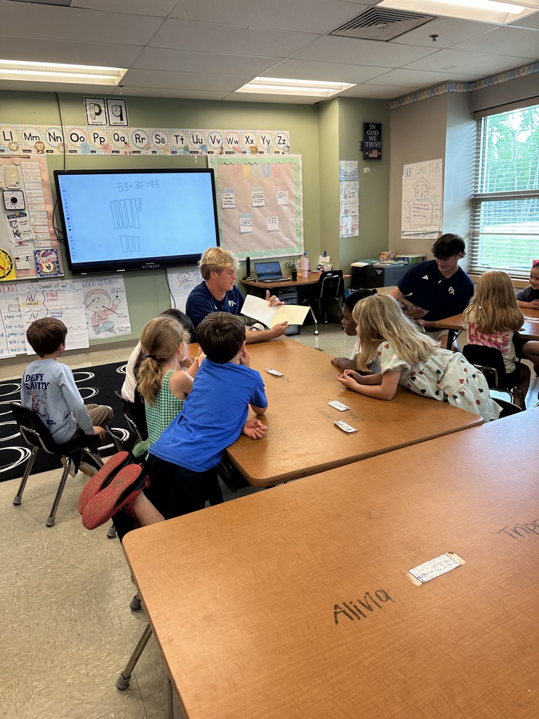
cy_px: 360
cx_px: 270
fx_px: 498
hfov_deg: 56.8
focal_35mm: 24
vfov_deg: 71.6
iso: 125
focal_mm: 6.86
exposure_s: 1/120
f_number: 1.78
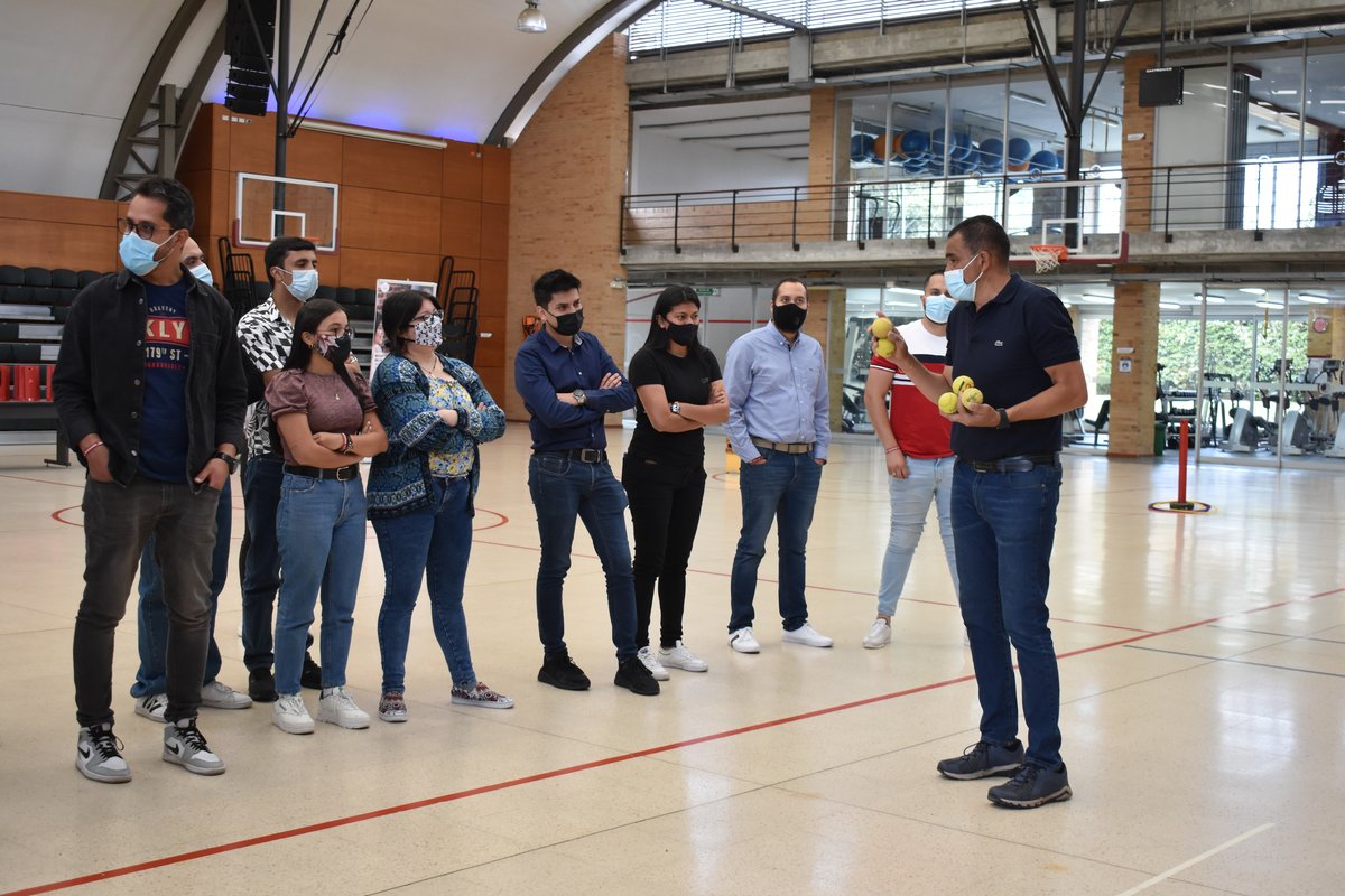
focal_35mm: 45
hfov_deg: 43.6
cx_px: 672
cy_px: 448
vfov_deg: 29.9
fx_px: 1681
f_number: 5
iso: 800
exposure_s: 1/100
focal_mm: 30
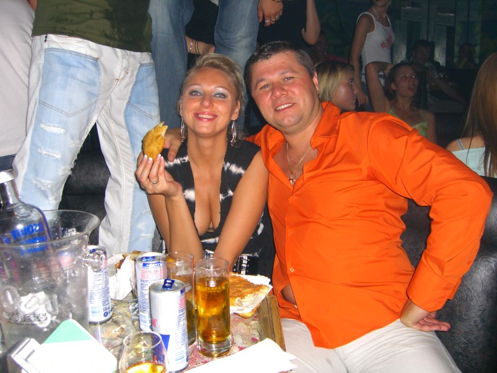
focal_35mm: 38
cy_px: 186
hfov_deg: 49.0
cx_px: 248
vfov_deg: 37.7
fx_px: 546
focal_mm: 7.9
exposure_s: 1/60
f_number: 2.8
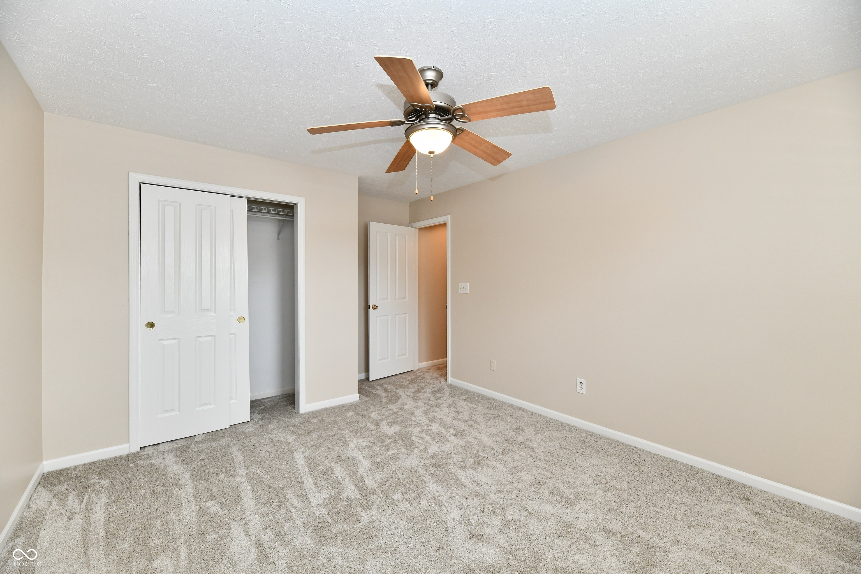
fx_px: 335
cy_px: 287
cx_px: 430
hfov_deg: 104.3
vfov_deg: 81.2
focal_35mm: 14
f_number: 6.3
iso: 640
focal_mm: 14
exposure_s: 1/125
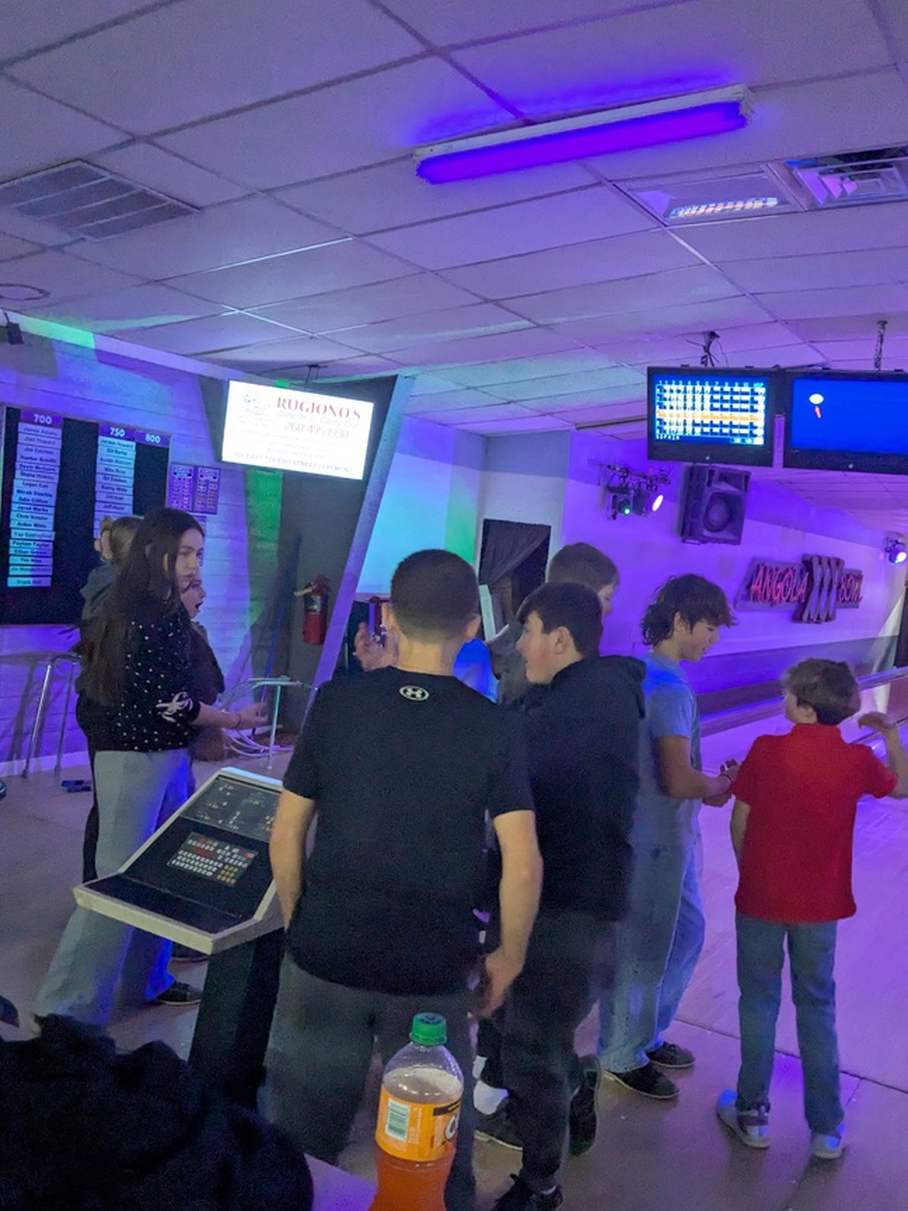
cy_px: 680
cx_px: 500
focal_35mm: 32
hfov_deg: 44.1
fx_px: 1119
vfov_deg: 56.7
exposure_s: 1/60
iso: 542
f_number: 1.73
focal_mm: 4.38
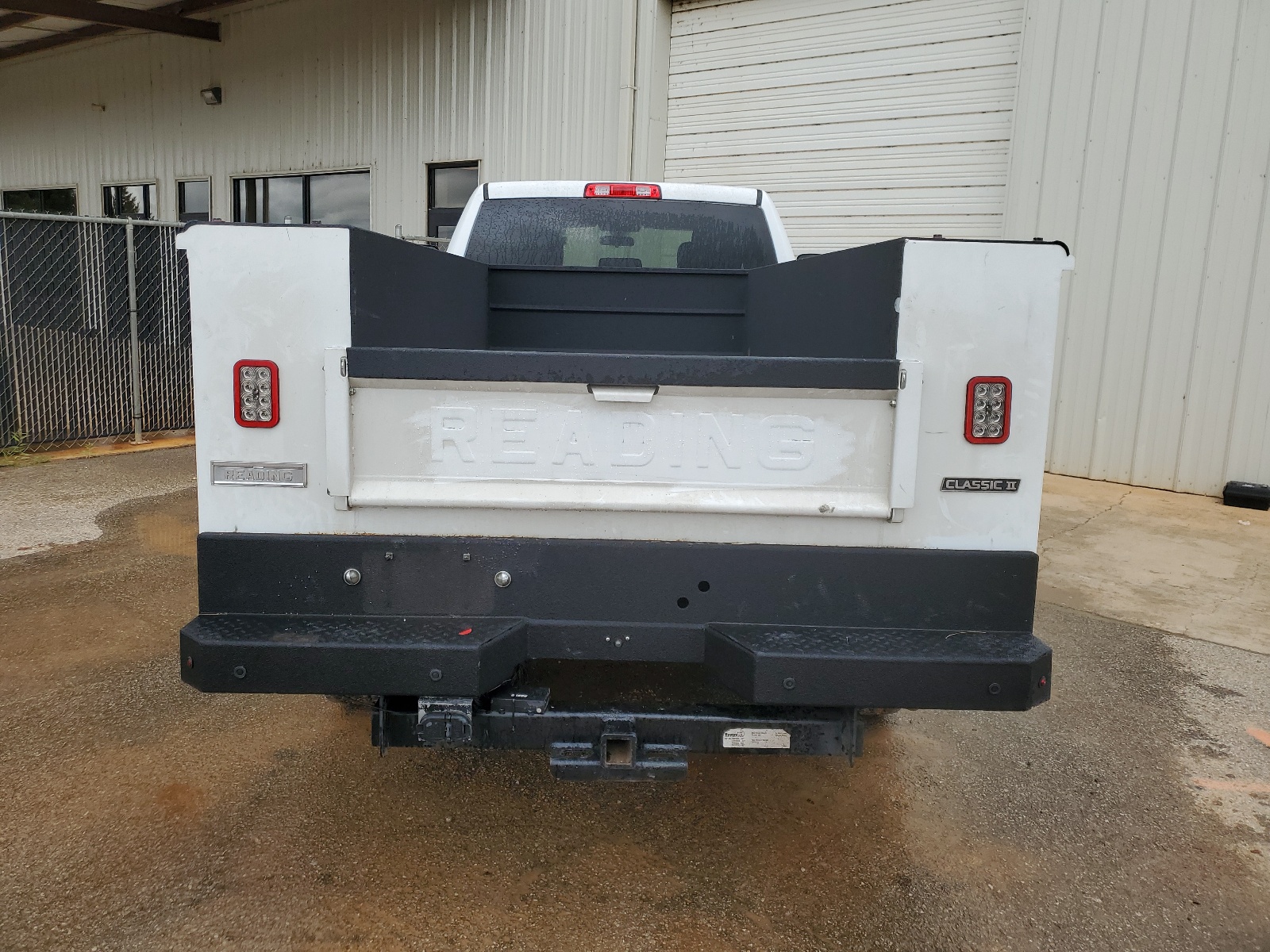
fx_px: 954
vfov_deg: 53.1
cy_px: 476
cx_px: 635
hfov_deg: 67.3
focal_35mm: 26
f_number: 1.5
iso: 50
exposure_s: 1/1429
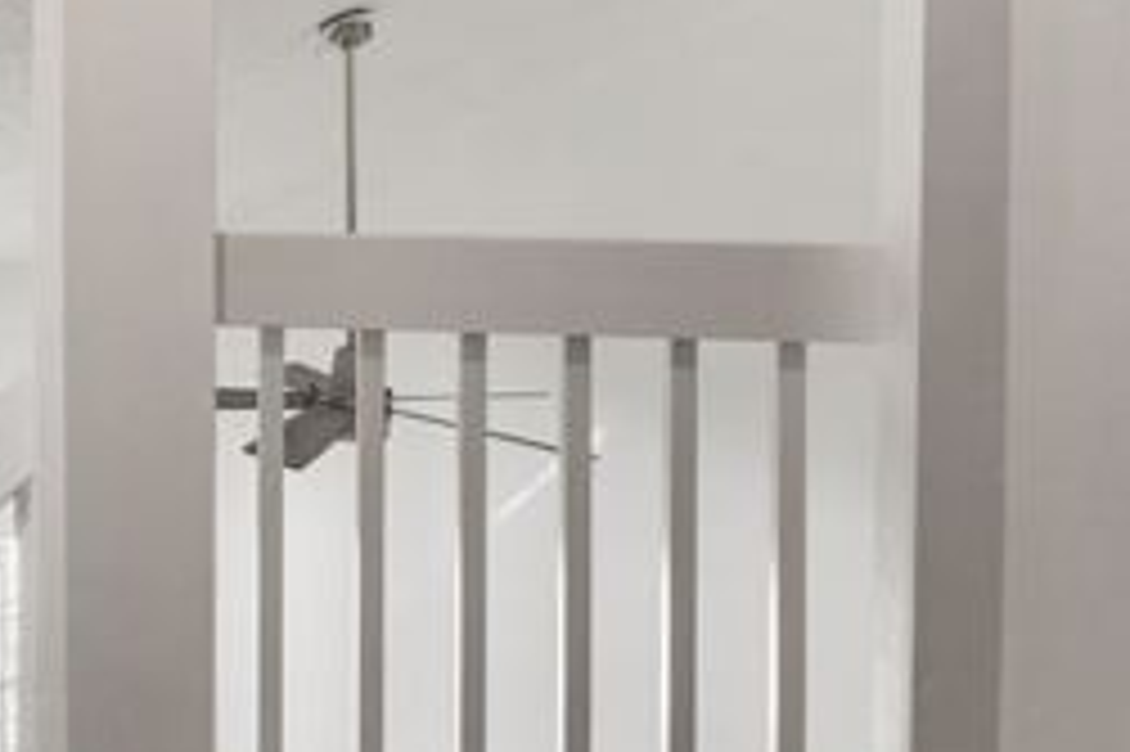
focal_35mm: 45
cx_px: -2
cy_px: 70
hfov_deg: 38.6
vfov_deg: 28.6
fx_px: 1412
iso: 250
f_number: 13
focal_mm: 16
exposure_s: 1/1.25
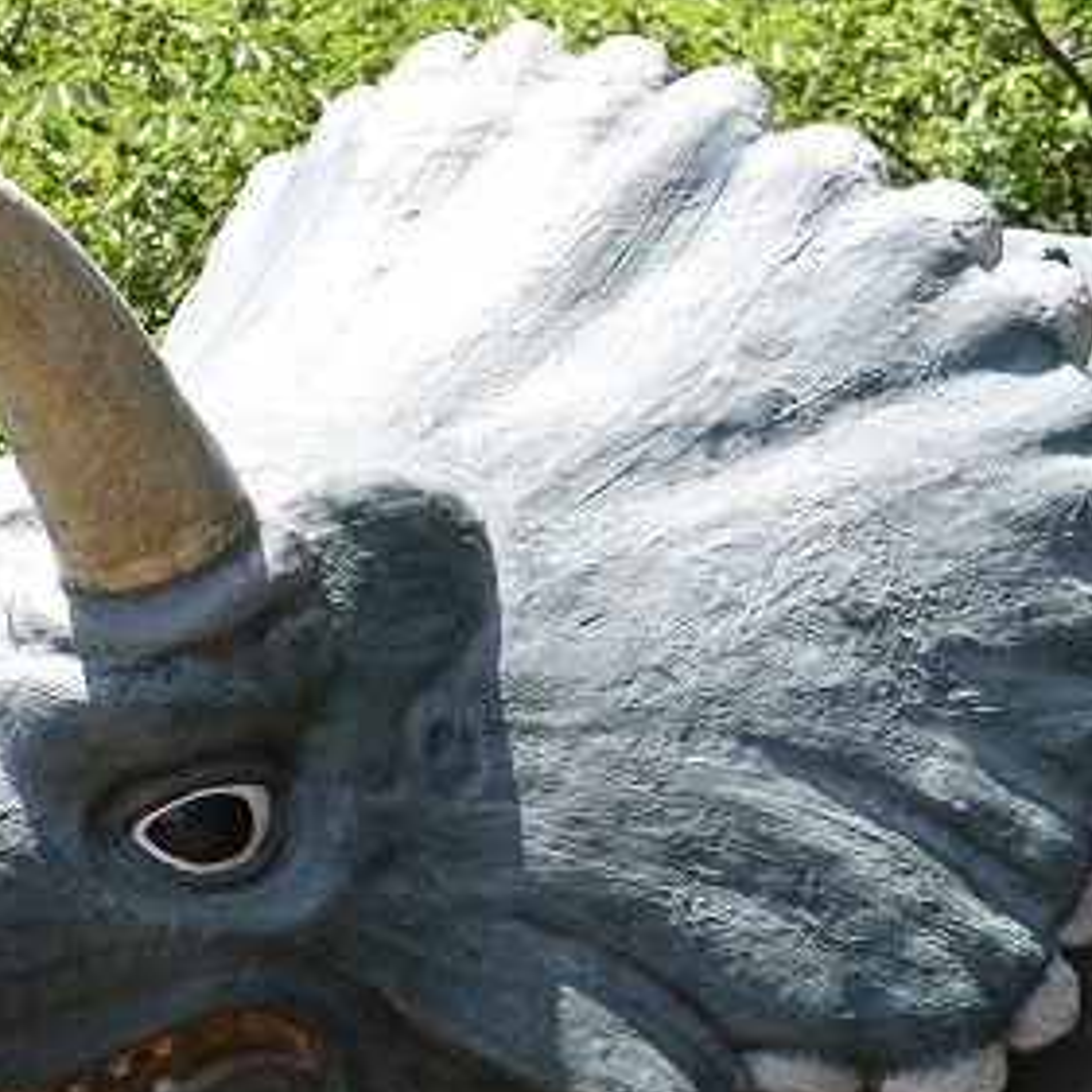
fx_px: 5211
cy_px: 773
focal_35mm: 146
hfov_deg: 11.9
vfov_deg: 11.9
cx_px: 163
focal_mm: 46
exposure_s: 1/250
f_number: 8
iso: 200
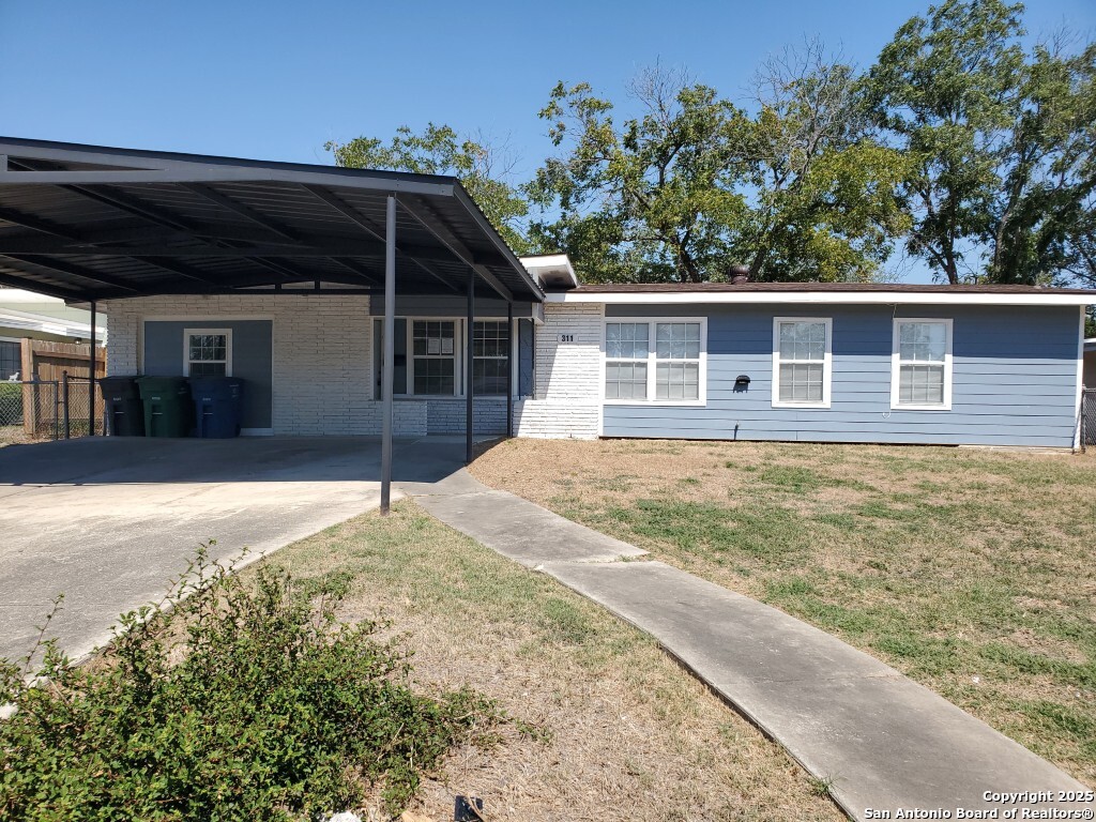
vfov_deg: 53.1
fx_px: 823
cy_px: 411
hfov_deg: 67.3
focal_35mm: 26
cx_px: 548
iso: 50
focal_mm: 4.3
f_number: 2.4
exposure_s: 1/1325
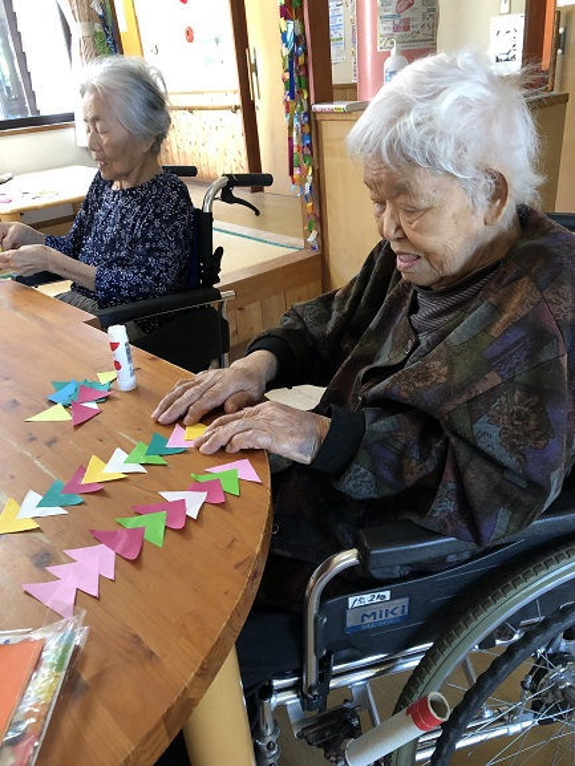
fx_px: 620
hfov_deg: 49.8
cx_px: 288
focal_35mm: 28
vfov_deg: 63.4
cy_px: 383
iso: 80
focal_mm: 3.99
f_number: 1.8
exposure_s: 1/15
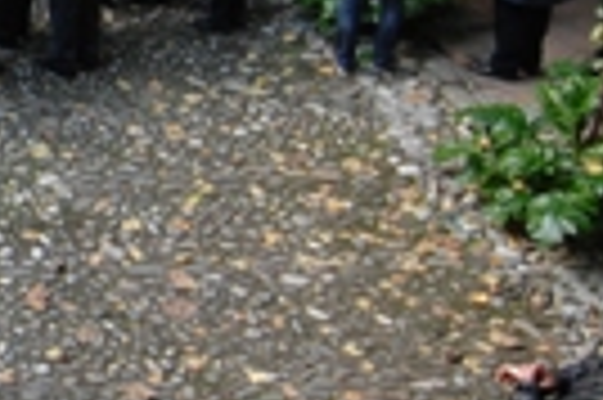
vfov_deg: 15.6
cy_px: 16
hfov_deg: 20.1
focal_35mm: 86
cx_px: -328
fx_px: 1439
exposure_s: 1/50
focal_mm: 12
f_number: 4.5
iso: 400
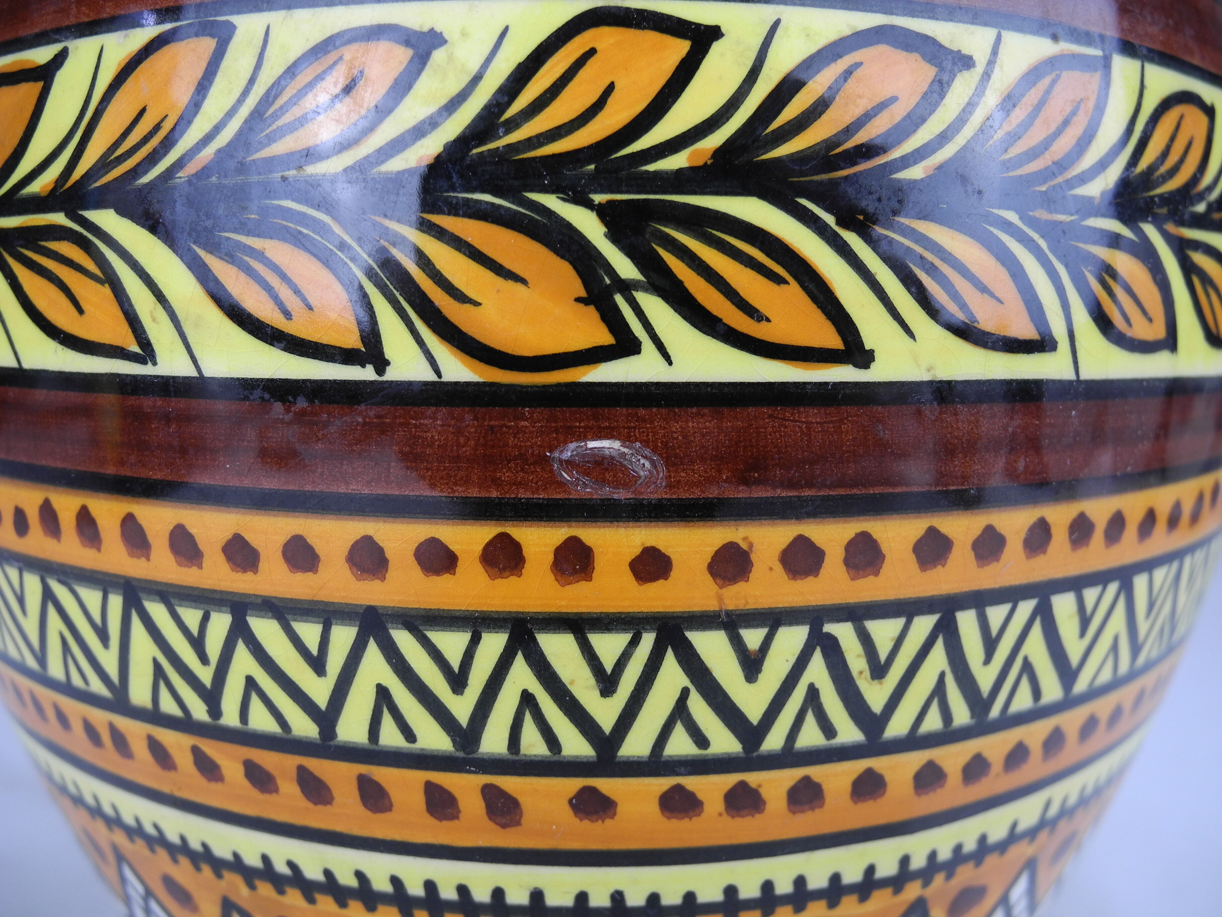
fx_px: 988
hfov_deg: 63.4
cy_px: 458
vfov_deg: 49.7
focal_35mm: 28
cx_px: 611
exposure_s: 1/88.1
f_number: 2.8
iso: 100
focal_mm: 6
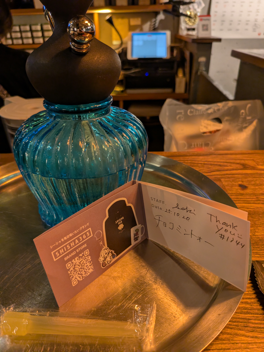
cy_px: 176
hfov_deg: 56.8
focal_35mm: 24
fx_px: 244
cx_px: 132
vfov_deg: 71.6
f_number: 1.7
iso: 425
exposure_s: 1/120
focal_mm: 4.53
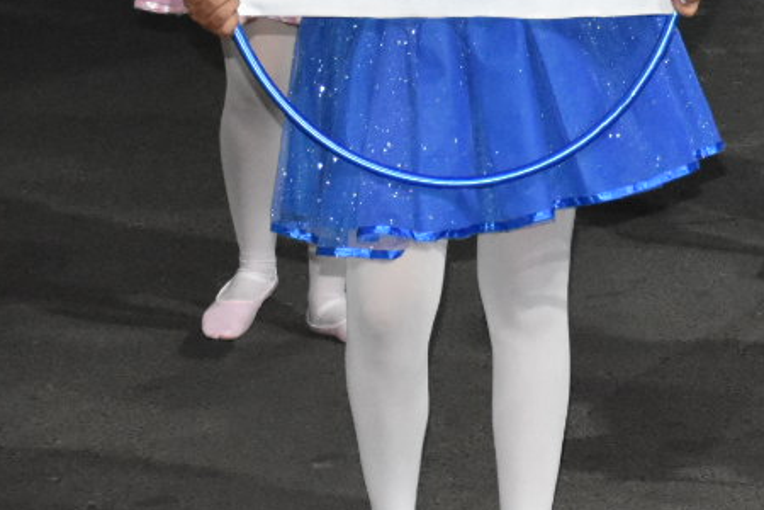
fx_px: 4006
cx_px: 1029
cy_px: -19
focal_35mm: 189
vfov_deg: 7.2
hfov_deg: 10.6
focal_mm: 35
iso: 3200
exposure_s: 1/100
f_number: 4.2
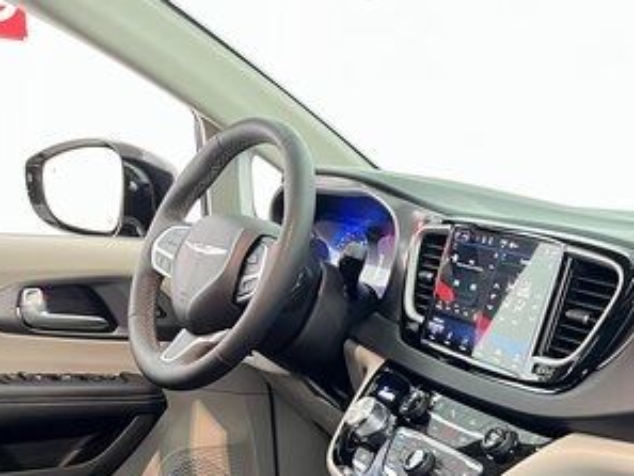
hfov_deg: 32.2
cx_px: 600
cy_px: 506
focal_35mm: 56
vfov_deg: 24.6
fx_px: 1026
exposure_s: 1/30
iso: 640
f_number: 1.6
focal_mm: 5.1
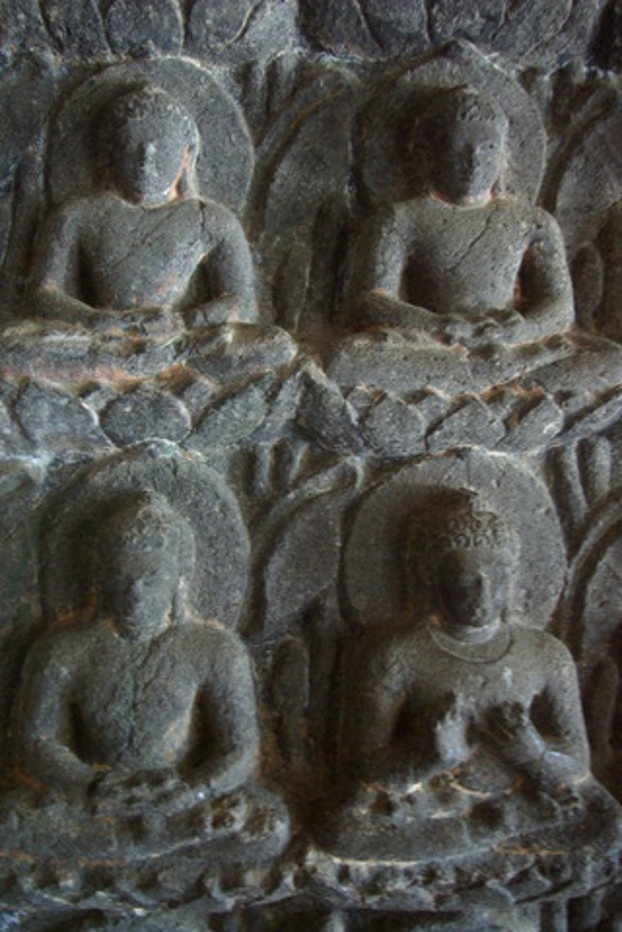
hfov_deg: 38.4
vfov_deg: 55.1
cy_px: 466
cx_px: 311
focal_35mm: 34
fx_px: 894
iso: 800
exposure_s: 1/3.33
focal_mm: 23
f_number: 4
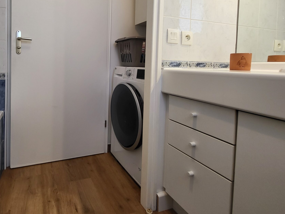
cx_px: 92
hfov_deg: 78.7
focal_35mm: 20
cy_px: 75
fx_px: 165
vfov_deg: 64.6
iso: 100
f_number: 2.2
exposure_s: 1/50
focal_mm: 1.74
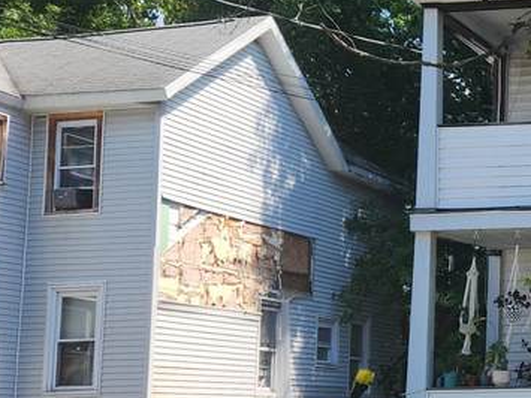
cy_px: 244
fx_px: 1273
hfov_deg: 21.2
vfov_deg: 17.7
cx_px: 702
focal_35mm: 83
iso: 20
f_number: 1.8
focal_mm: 5.4
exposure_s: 1/779
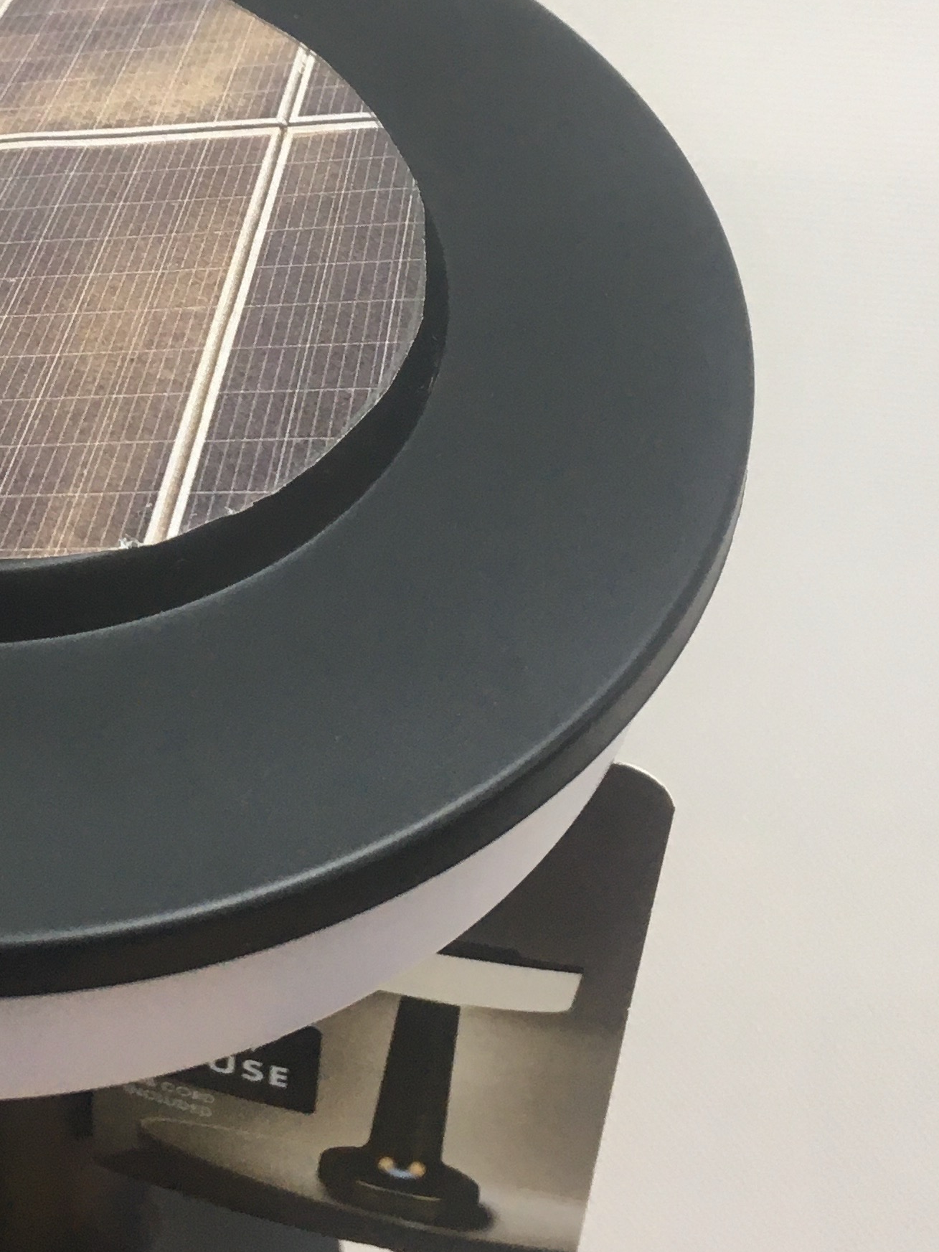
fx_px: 2423
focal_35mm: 67
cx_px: 155
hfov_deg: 21.6
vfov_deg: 28.5
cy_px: 307
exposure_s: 1/30
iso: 32
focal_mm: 4.15
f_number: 2.2
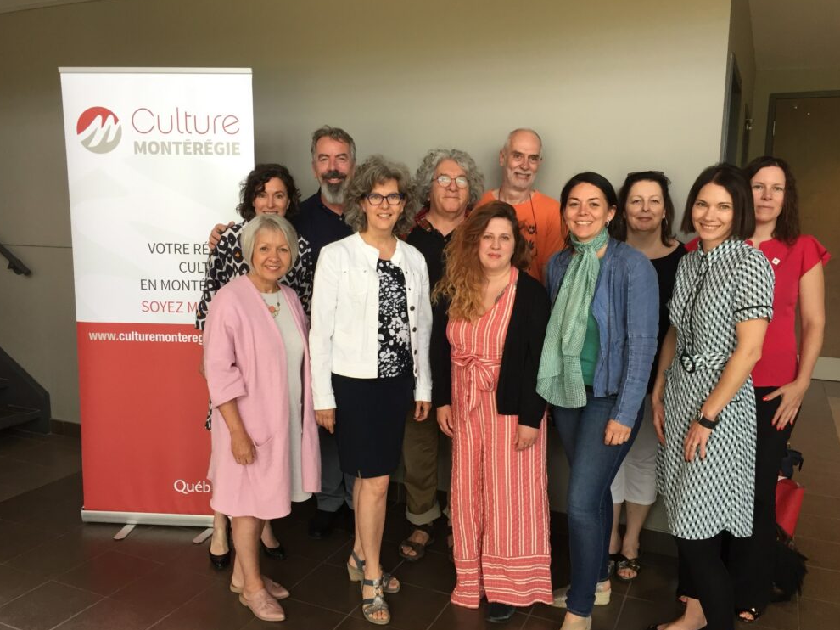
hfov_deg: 60.0
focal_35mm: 30
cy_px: 316
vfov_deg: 46.8
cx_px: 410
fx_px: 728
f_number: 2.2
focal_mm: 4.15
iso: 32
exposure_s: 1/40
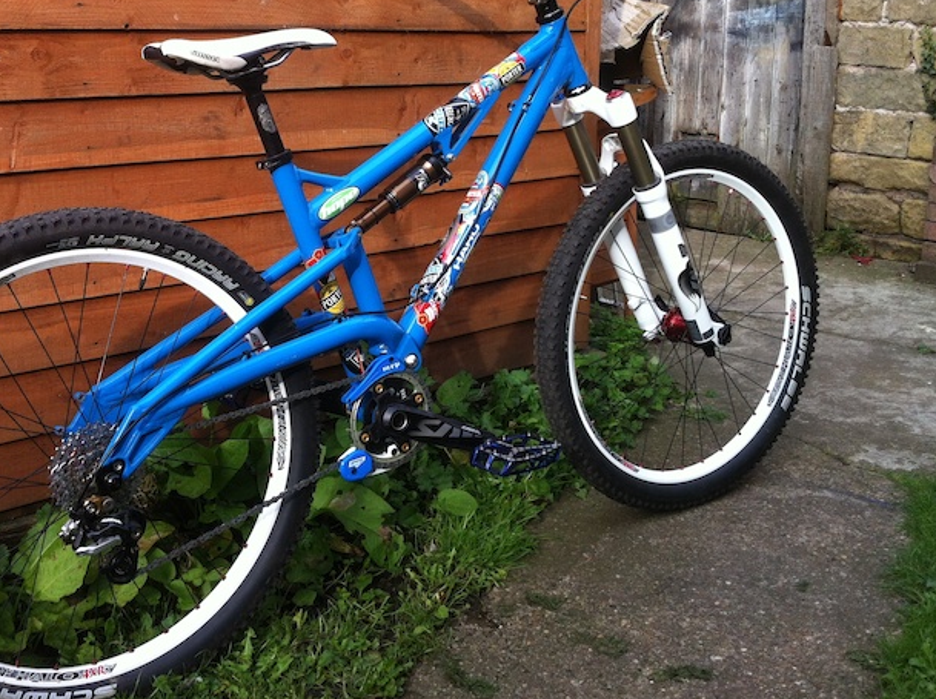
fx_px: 1242
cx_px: 427
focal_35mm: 46
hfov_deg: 41.3
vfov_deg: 31.4
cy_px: 283
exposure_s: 1/217
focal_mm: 3.85
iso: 80
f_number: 2.8
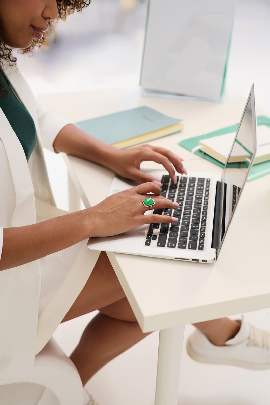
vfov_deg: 39.6
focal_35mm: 50
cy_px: 202
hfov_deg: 27.0
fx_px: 562
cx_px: 135
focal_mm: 50
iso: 400
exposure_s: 1/640
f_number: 3.5
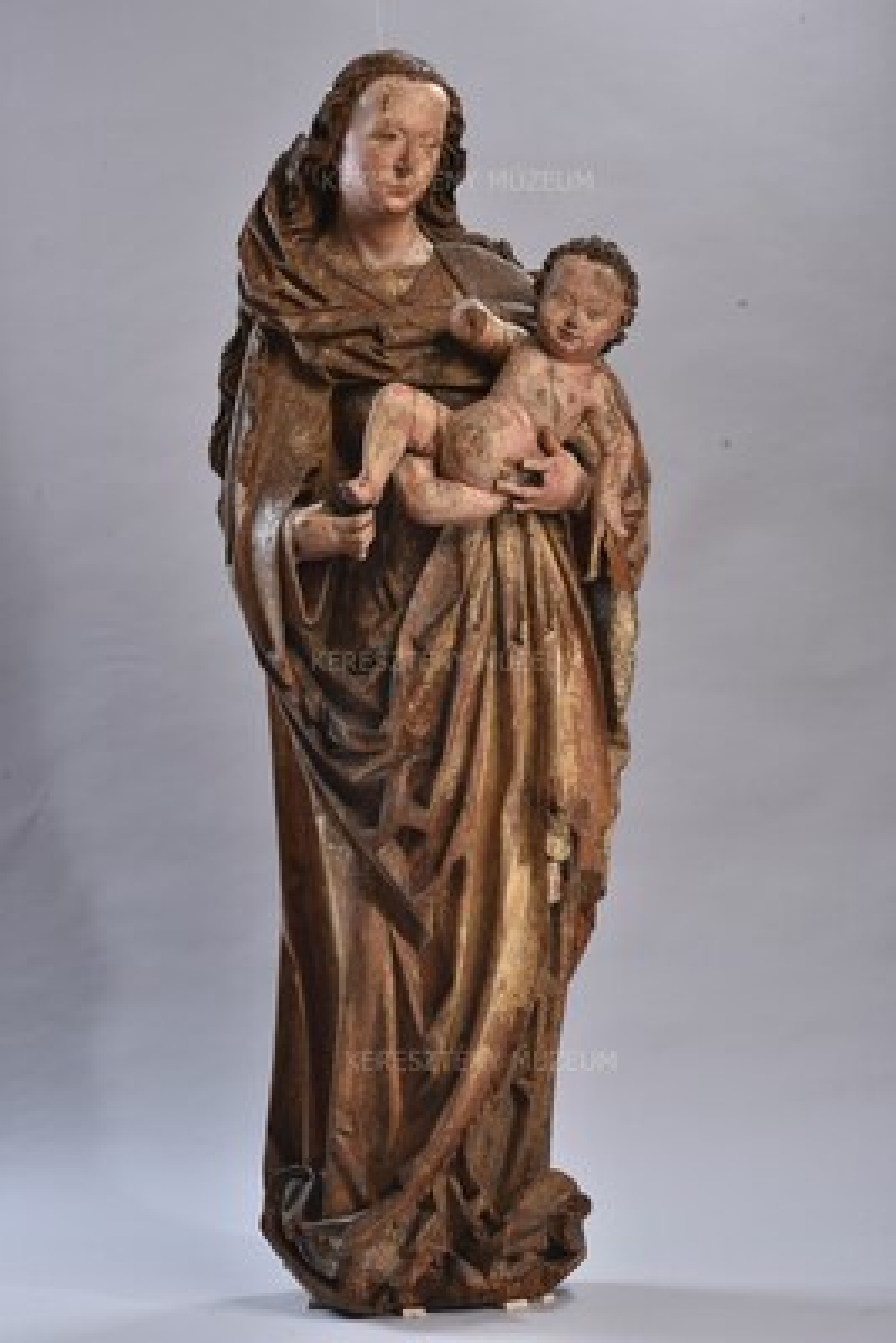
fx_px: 3916
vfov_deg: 19.4
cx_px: 448
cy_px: 672
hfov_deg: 13.1
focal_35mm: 105
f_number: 14
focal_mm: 105
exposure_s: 1/125
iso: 100
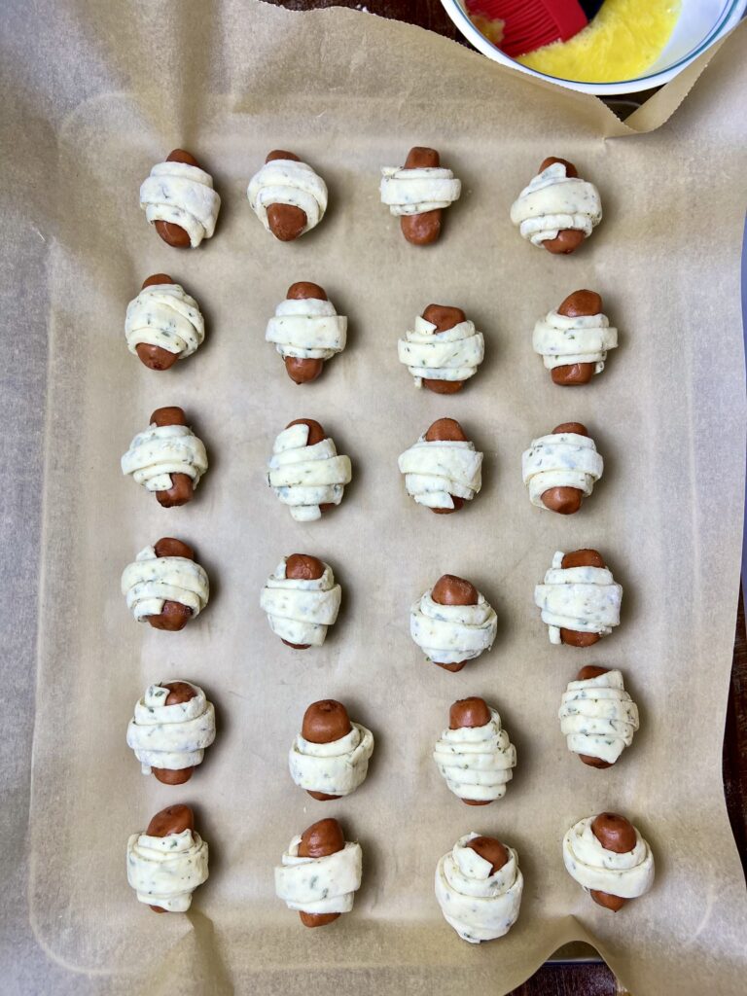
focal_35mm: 26
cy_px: 498
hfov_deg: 53.1
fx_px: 748
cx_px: 374
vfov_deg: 67.3
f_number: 1.5
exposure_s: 1/260
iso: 40
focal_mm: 5.7
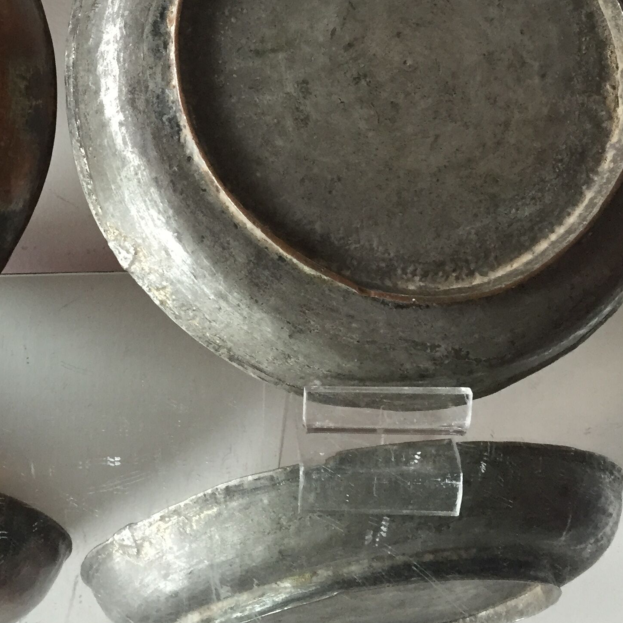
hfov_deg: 28.7
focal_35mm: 58
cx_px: 95
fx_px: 1181
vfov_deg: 28.9
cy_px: 121
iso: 200
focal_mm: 4.15
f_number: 2.2
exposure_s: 1/33
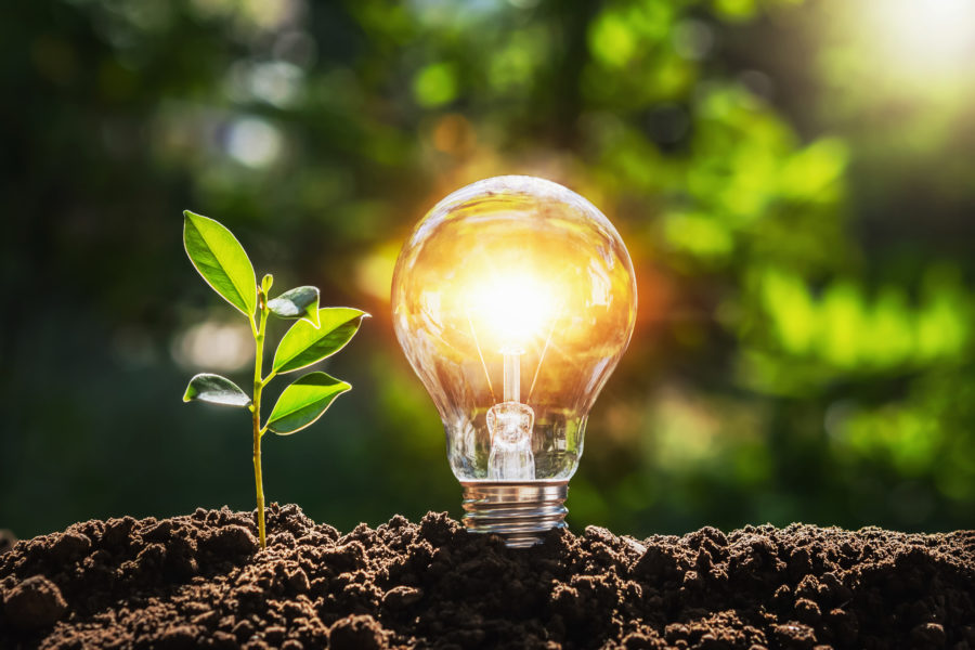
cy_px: 325
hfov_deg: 22.6
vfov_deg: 15.2
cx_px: 488
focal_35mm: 90
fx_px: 2437
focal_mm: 60
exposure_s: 1/250
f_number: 5
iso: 100
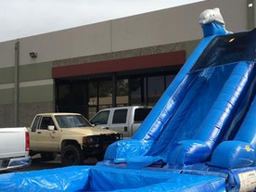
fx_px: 311
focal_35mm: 42
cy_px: 110
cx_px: 159
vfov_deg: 34.3
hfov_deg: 44.5
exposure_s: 1/1972
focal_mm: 4.15
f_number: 2.2
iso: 25
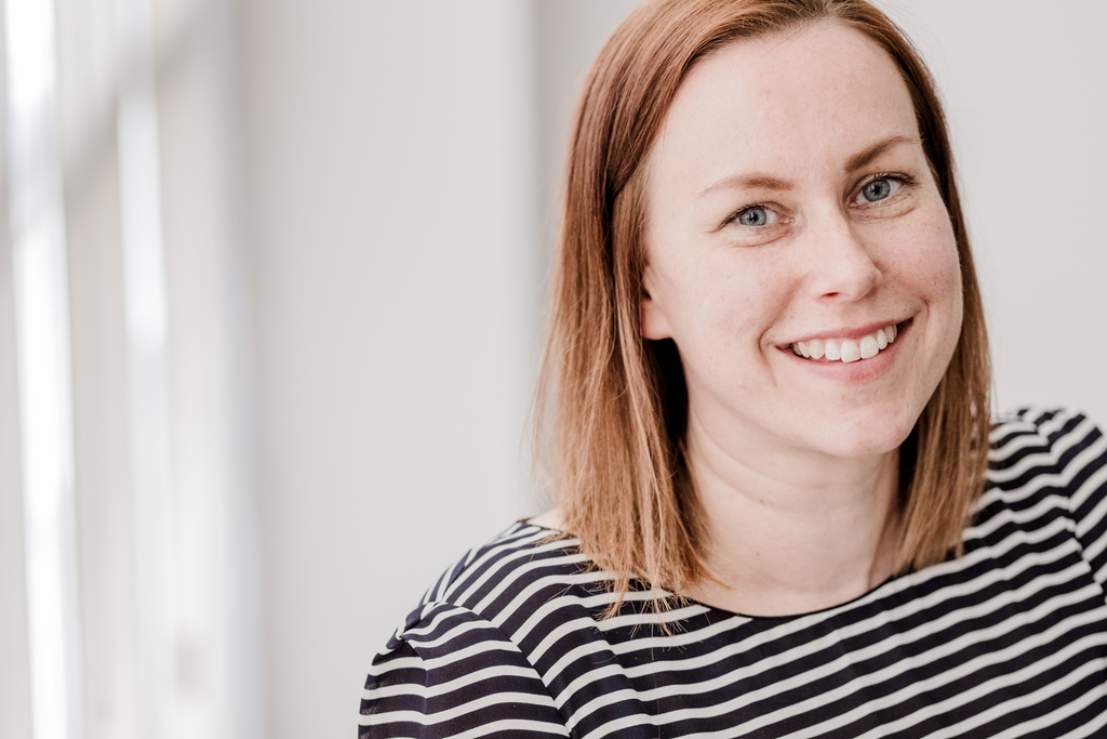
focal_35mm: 135
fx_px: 4152
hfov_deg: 15.2
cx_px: 554
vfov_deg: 10.2
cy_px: 370
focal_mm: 90
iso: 320
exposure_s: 1/100
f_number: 2
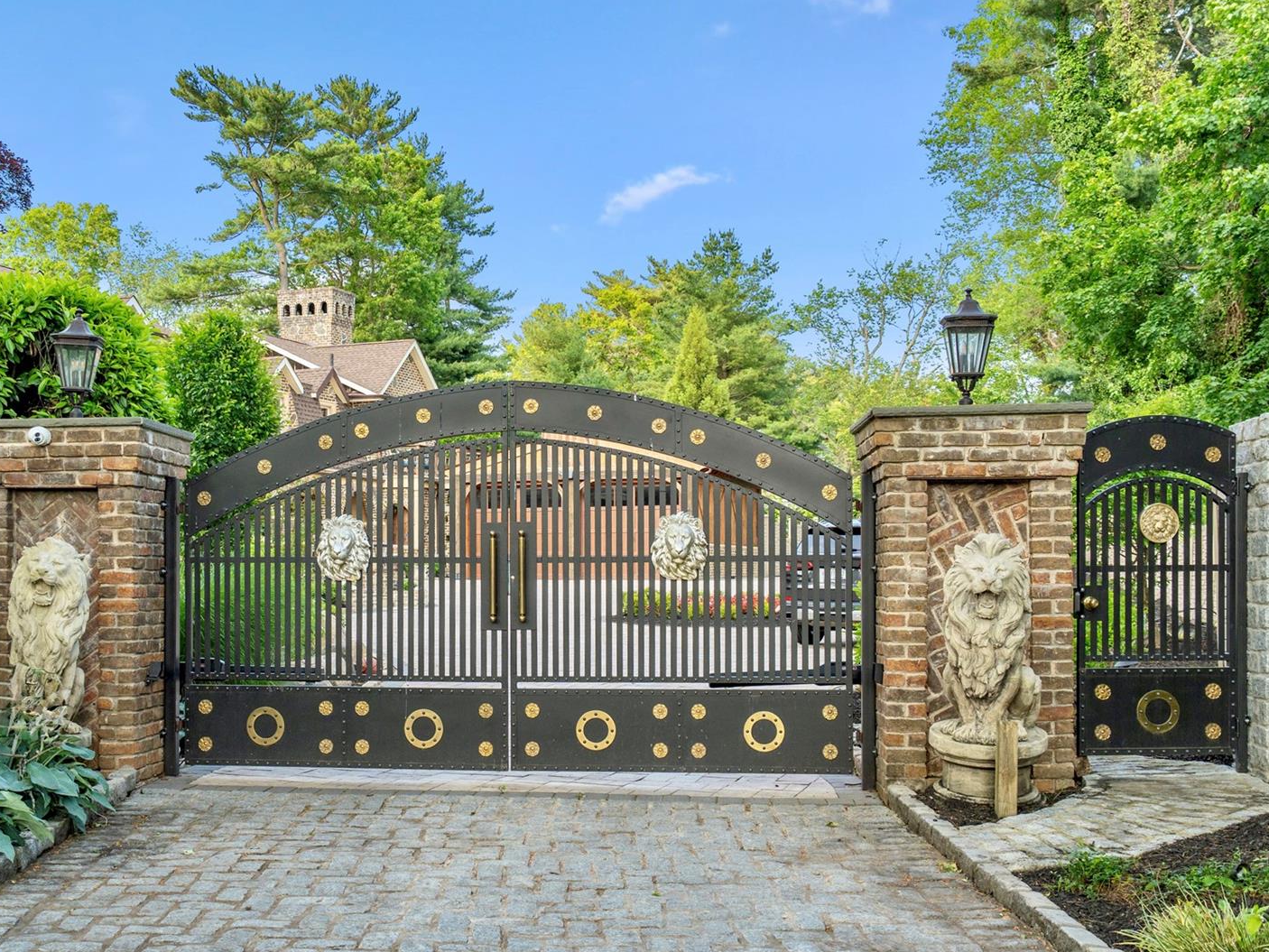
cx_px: 522
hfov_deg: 44.6
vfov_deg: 34.3
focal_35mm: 42
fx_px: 1540
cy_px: 557
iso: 500
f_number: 5.6
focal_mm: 30
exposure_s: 1/320
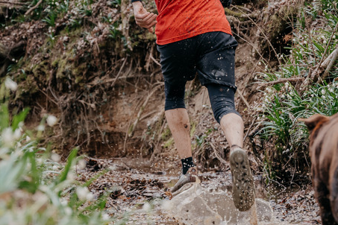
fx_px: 1343
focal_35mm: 143
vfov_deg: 9.6
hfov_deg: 14.3
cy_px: 152
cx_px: 183
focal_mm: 55.5
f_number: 2.8
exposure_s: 1/500
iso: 1000
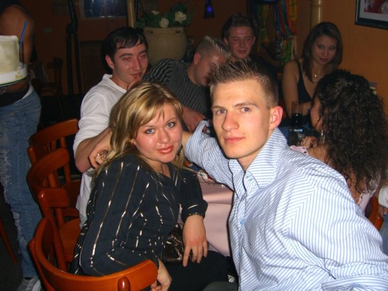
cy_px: 146
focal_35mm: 38
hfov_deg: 49.0
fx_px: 426
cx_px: 194
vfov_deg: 37.7
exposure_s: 1/60
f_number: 2.8
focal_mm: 7.9
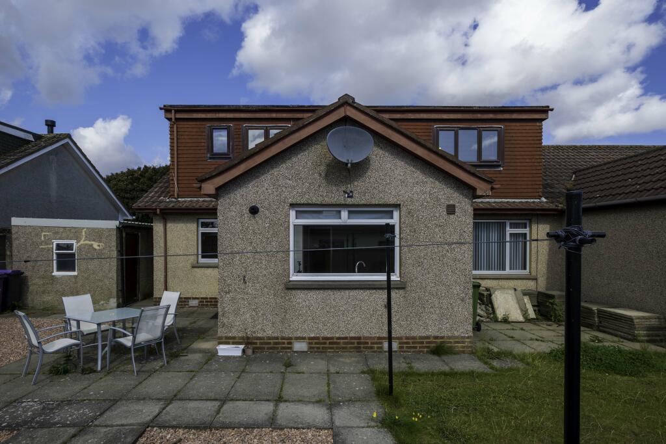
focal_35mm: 18
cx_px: 333
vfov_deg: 67.4
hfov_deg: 90.0
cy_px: 222
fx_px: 333
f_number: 7.1
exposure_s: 1/1000
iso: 400
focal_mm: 12
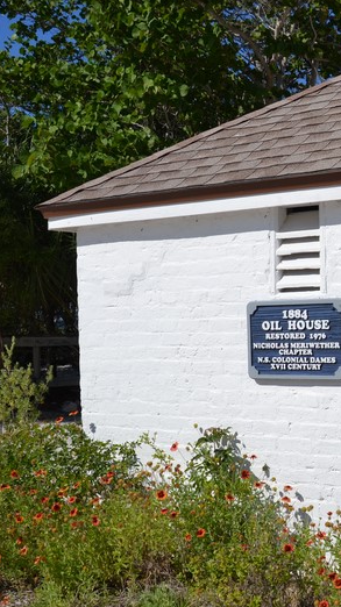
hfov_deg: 21.7
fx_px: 853
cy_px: 303
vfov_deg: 39.2
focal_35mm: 53
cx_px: 347
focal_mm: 22
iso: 100
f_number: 10
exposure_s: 1/400
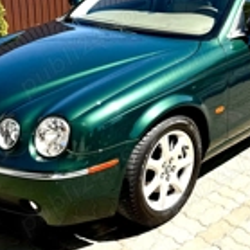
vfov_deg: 28.0
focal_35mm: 61
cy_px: 81
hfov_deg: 28.1
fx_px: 498
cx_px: 140
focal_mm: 6.76
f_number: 1.78
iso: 80
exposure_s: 1/4310
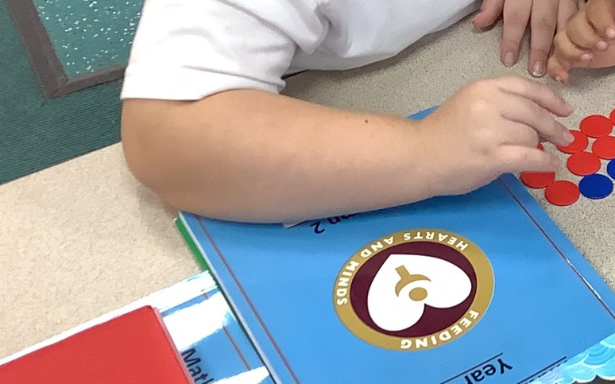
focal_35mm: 87
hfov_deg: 22.7
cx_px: 639
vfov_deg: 14.7
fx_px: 1458
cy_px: -12
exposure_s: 1/50
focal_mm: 3.3
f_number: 2.4
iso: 160
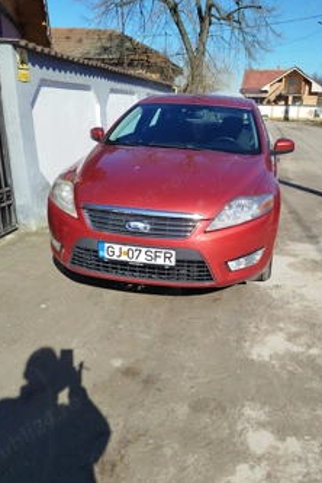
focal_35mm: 30
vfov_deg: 61.9
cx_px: 186
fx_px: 402
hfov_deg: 43.5
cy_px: 234
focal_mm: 5.31
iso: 50
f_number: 1.7
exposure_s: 1/1197
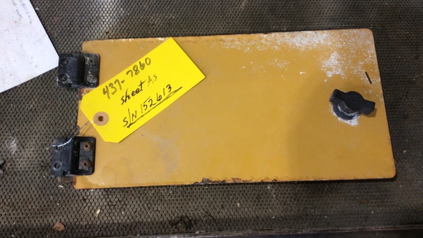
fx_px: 393
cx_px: 212
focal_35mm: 35
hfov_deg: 56.6
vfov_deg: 33.7
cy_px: 108
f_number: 2.4
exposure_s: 1/24
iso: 32
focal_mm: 3.3
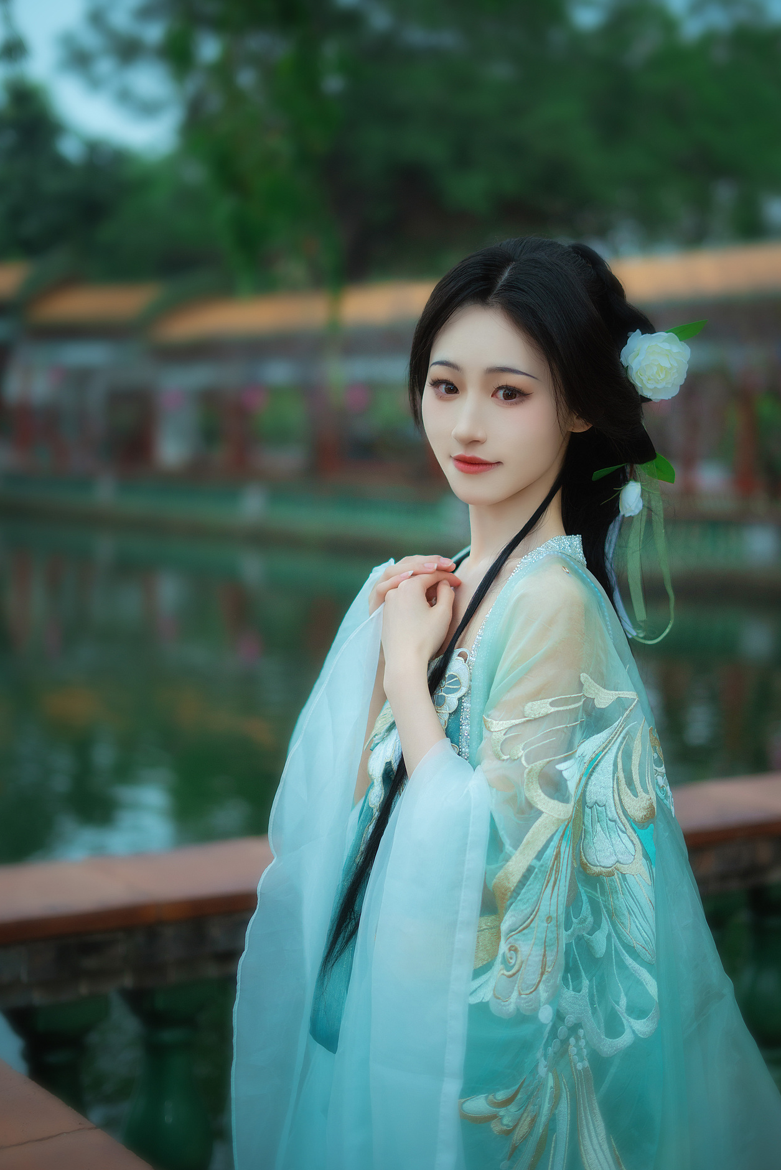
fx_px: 1659
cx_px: 397
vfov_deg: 38.9
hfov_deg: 26.5
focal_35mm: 51
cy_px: 584
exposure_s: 1/320
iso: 500
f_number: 1.8
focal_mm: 50
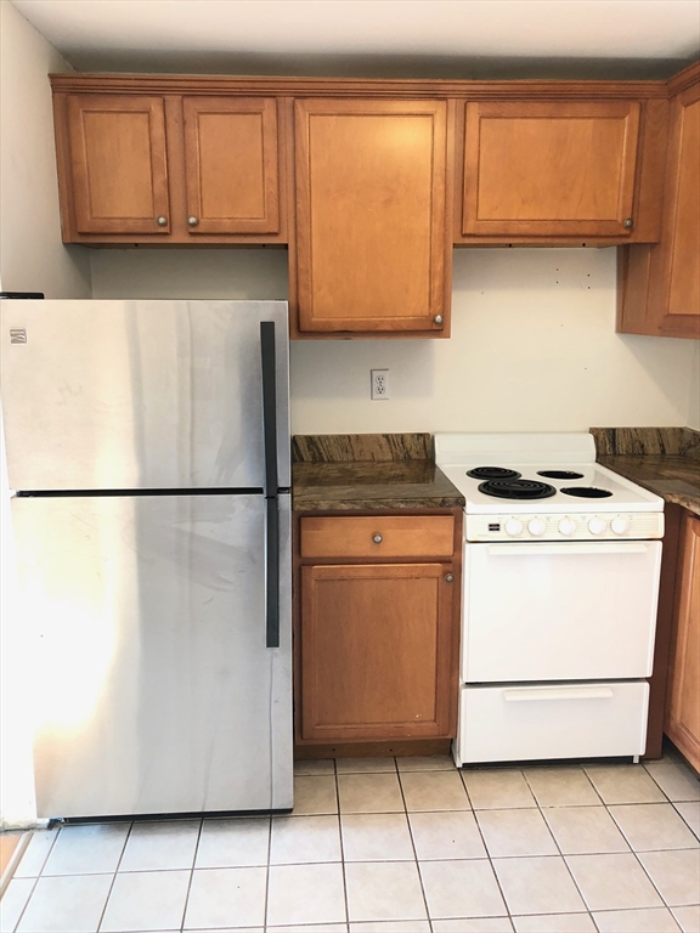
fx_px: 755
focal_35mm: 28
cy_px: 466
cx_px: 350
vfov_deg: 63.4
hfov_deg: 49.7
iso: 40
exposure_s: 1/24
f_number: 1.8
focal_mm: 4
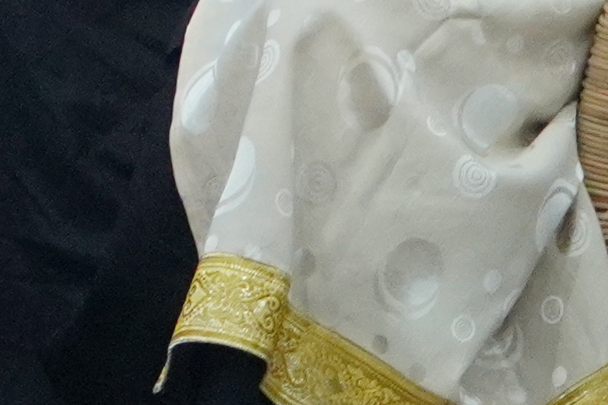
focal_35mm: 642
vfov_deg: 2.1
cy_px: -657
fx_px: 10840
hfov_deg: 3.2
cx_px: -911
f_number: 4
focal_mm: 56
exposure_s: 1/250
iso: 1600
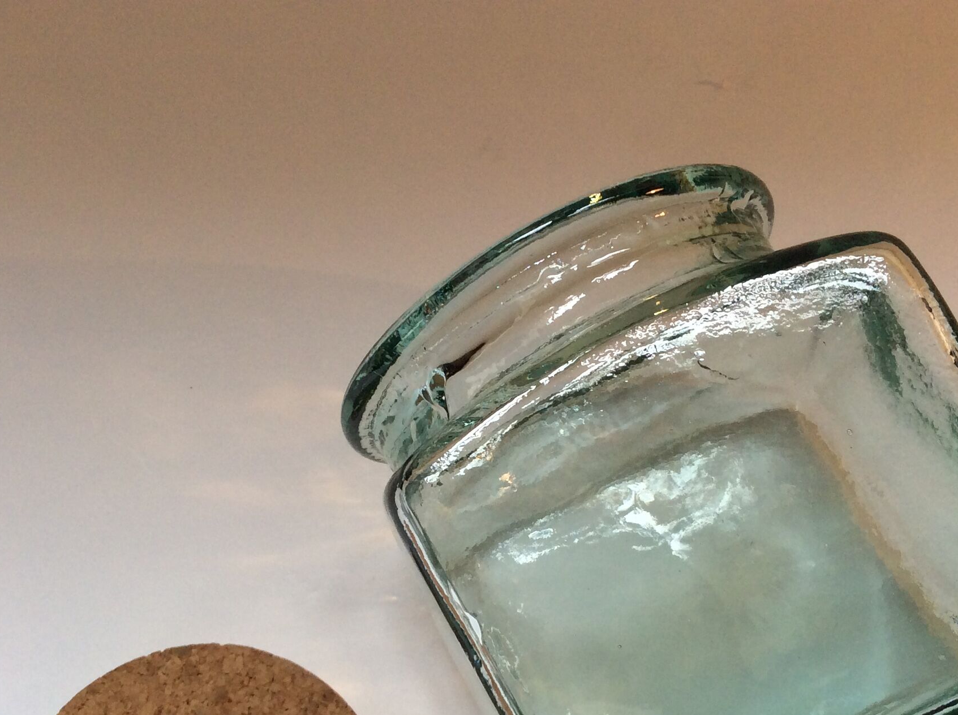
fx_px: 1354
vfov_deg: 29.1
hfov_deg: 39.0
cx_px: 501
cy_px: 547
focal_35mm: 49
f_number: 2.4
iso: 64
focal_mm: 3.3
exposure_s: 1/100
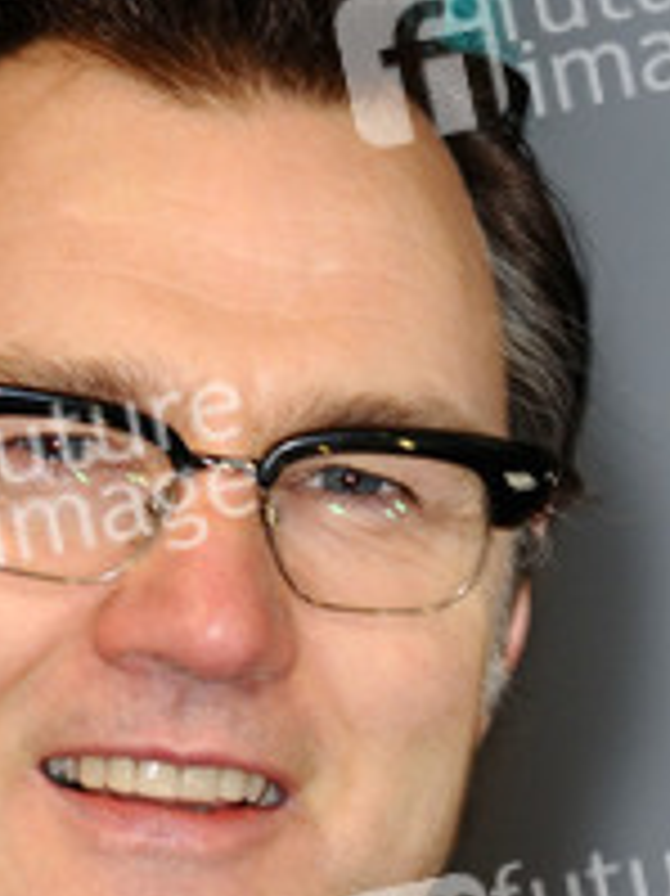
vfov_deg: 3.9
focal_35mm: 508
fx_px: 13123
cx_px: 160
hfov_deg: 2.9
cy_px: 716
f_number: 4
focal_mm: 175
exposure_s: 1/200
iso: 320
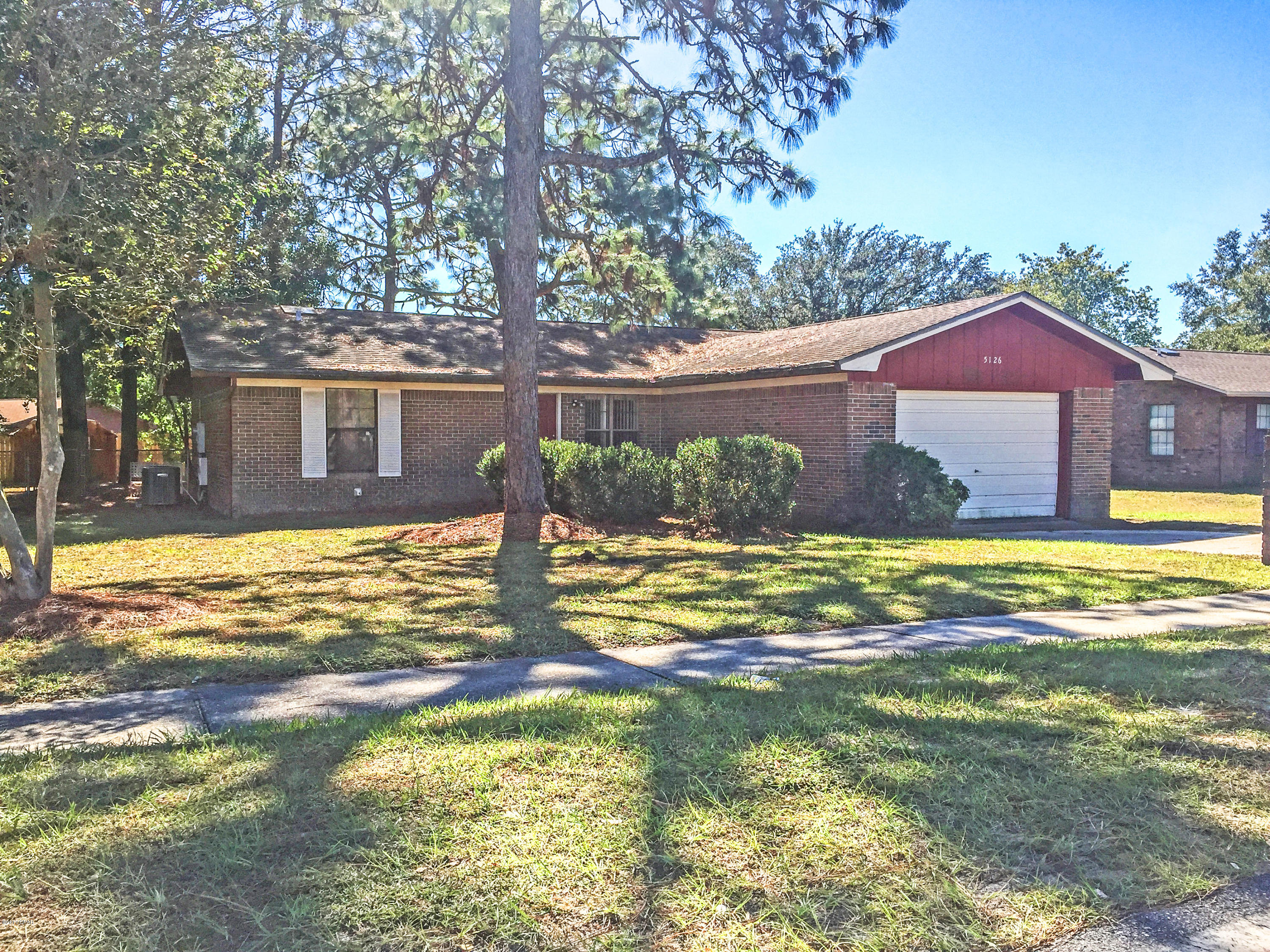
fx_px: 1064
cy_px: 476
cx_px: 635
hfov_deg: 61.7
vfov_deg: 48.2
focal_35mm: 29
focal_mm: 4.15
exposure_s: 1/989
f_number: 2.2
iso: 32
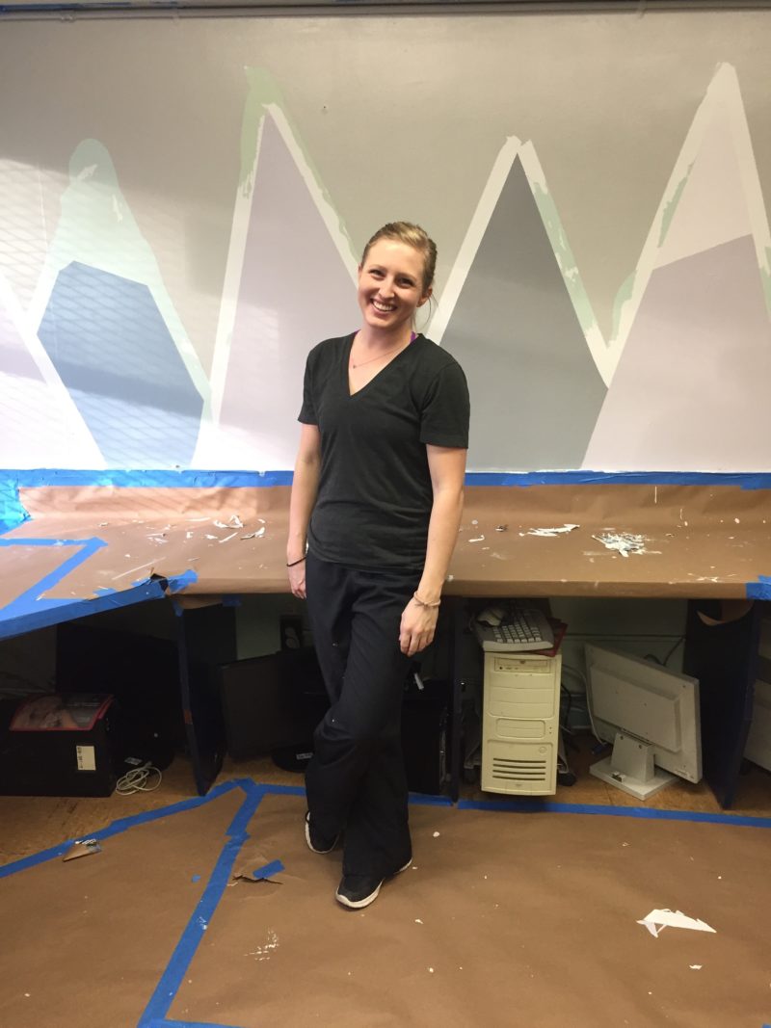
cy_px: 514
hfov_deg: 48.2
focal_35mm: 29
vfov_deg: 61.7
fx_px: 861
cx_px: 386
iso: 50
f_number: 2.2
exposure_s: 1/30
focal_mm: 4.15
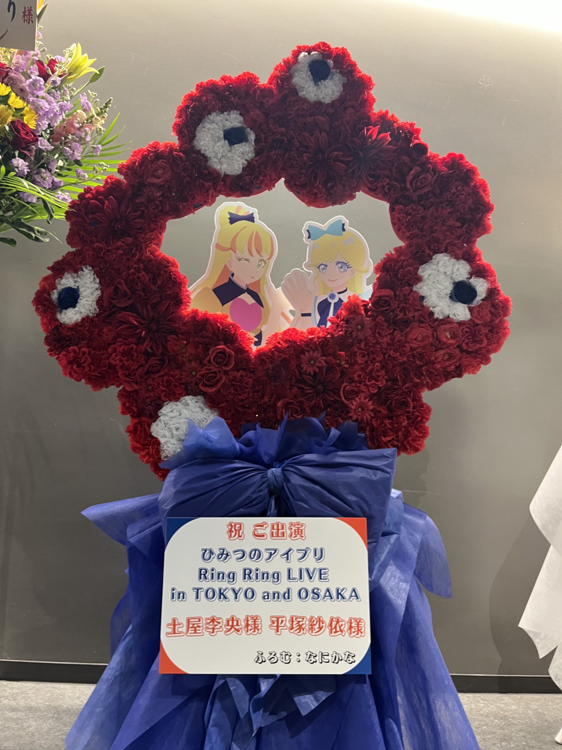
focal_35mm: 26
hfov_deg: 53.1
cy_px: 375
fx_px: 563
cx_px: 281
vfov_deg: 67.3
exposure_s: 1/33
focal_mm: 5.1
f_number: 1.6
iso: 400
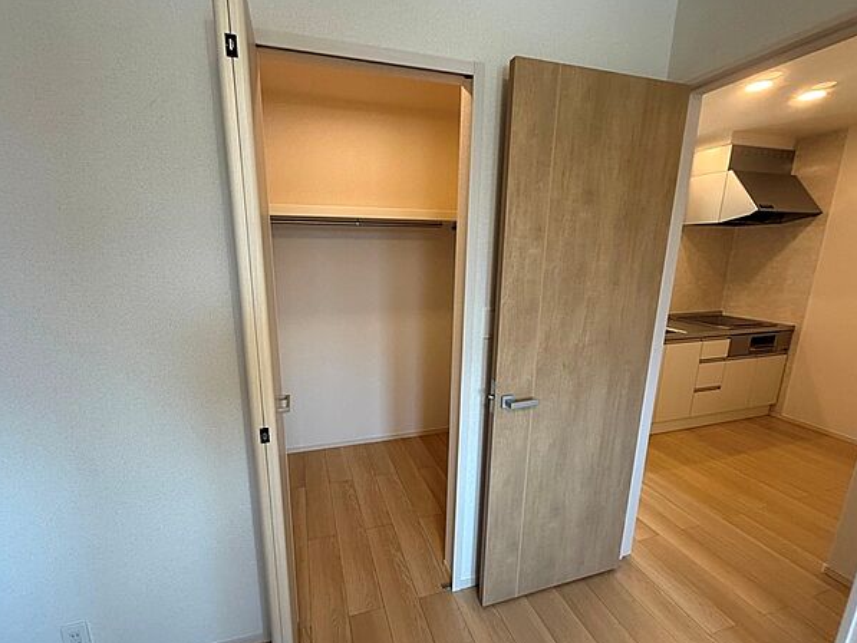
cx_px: 401
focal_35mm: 15
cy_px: 330
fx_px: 371
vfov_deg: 81.7
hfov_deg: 98.0
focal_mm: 2.22
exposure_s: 1/99
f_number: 2.2
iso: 160
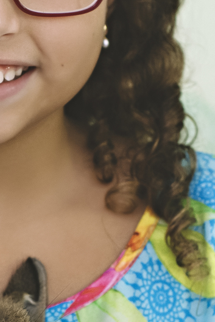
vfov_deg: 11.5
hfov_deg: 7.6
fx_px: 1600
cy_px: 194
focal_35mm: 179
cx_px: -12
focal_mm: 35
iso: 400
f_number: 3.2
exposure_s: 1/125
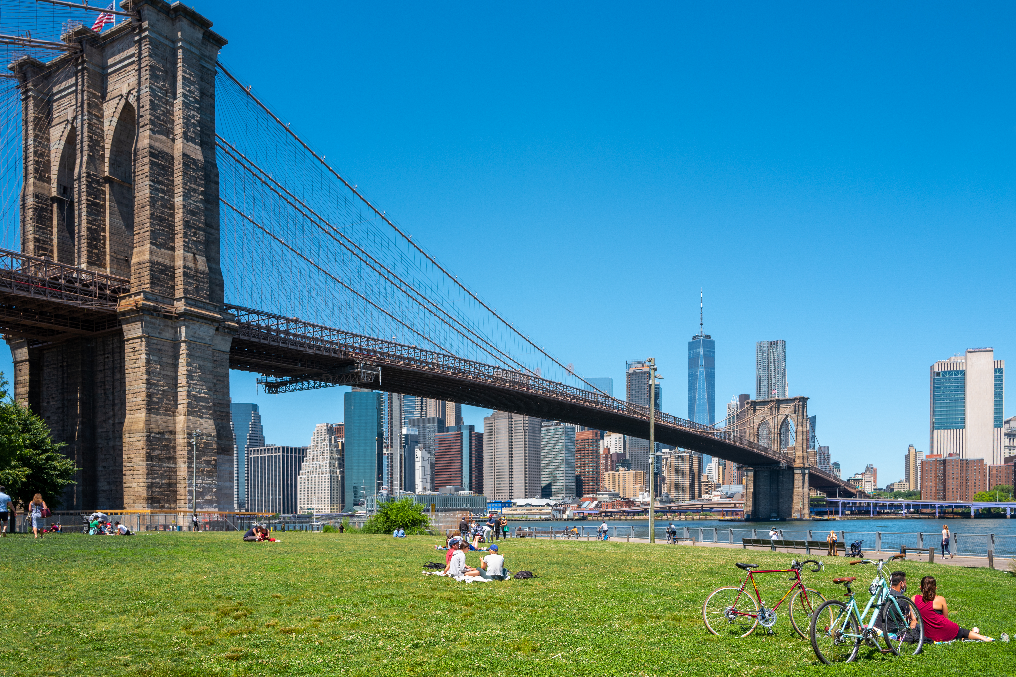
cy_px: 338
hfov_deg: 65.5
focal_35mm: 28
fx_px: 790
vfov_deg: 46.4
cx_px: 508
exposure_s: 1/250
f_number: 8
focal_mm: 28
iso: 100
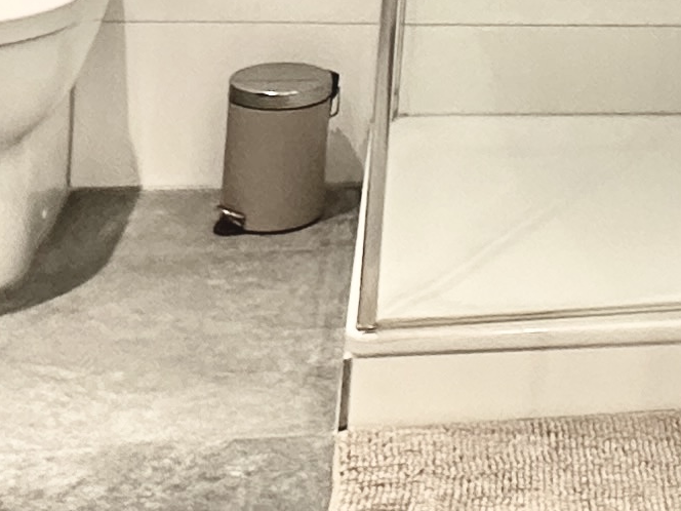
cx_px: 925
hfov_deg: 20.6
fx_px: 1672
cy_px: -359
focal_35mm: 85
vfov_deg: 15.4
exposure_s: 1/100
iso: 250
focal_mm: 2.22
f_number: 2.2
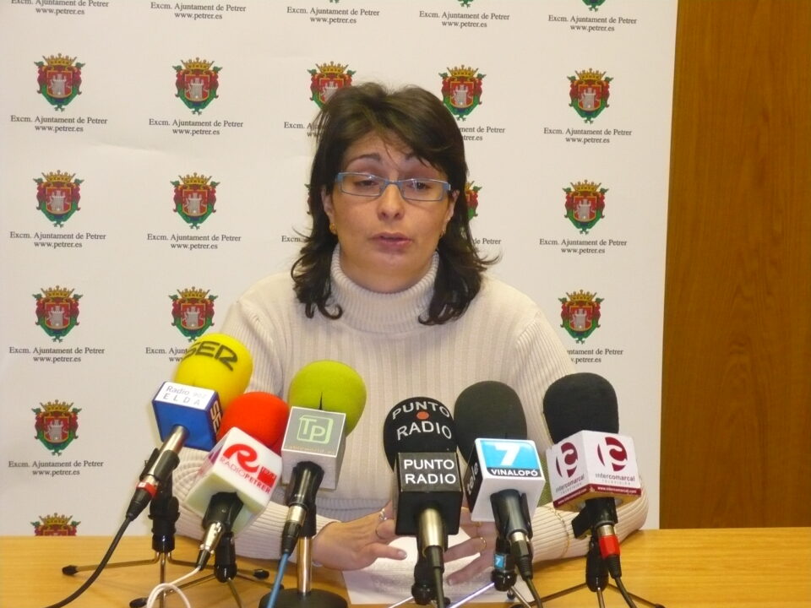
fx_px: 2273
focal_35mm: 97
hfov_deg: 20.2
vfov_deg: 15.2
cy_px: 304
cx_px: 406
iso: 400
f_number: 4.8
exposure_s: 1/30
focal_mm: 16.1
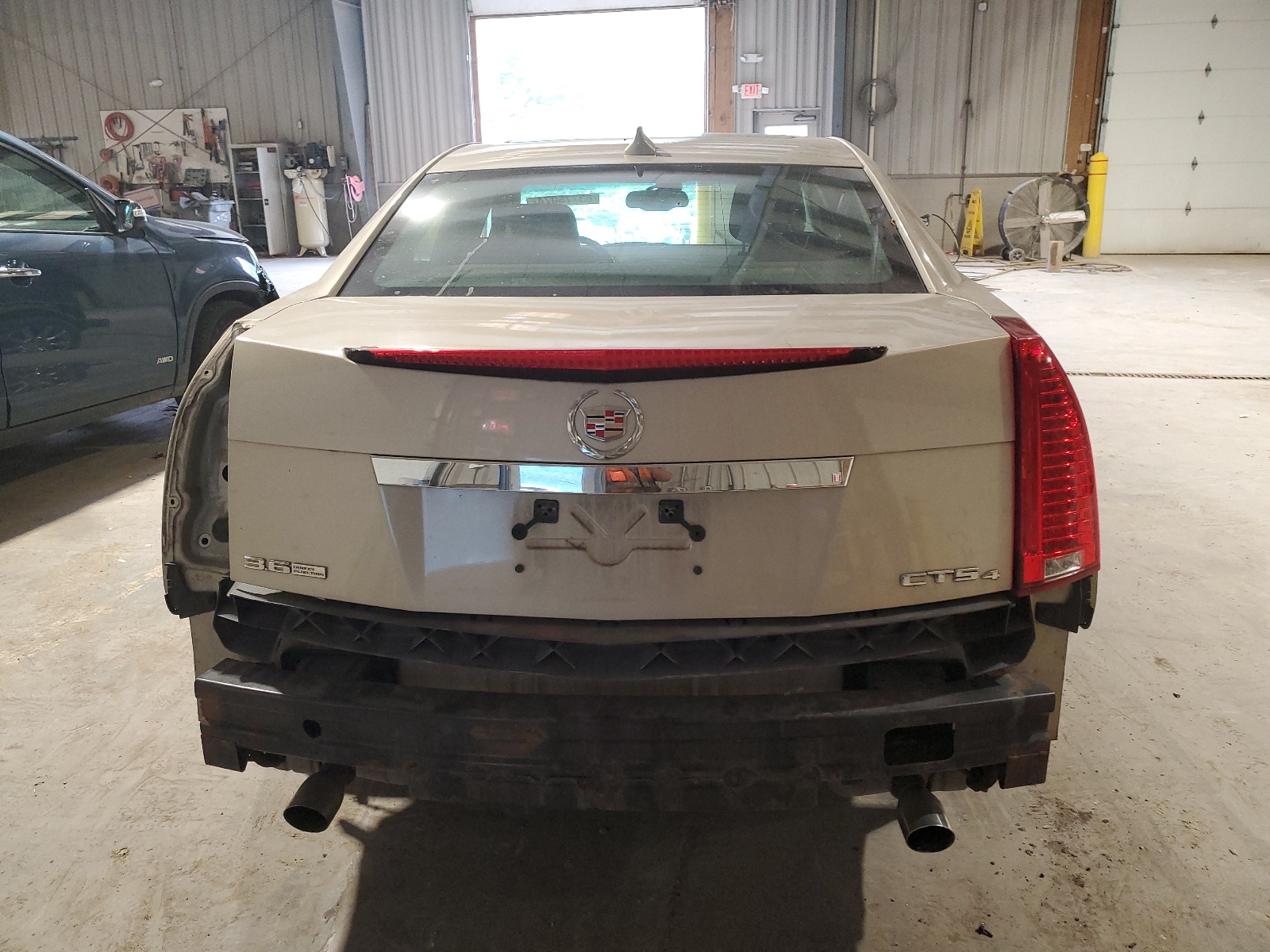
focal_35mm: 26
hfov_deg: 67.3
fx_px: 954
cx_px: 635
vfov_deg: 53.1
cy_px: 476
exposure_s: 1/60.2
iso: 179
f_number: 1.5
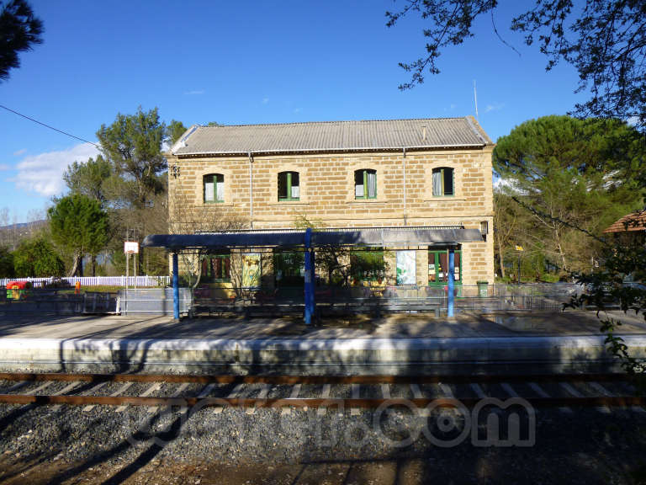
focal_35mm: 25
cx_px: 323
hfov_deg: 69.4
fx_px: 467
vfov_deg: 54.9
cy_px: 242
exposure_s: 1/800
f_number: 3.1
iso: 100
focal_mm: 4.5
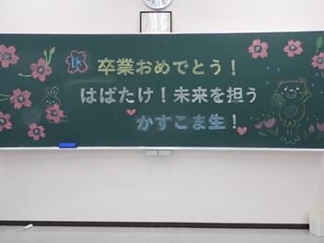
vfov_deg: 40.7
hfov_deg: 52.7
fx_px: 327
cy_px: 122
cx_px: 162
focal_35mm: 35
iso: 140
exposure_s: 1/30
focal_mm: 6.2
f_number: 4
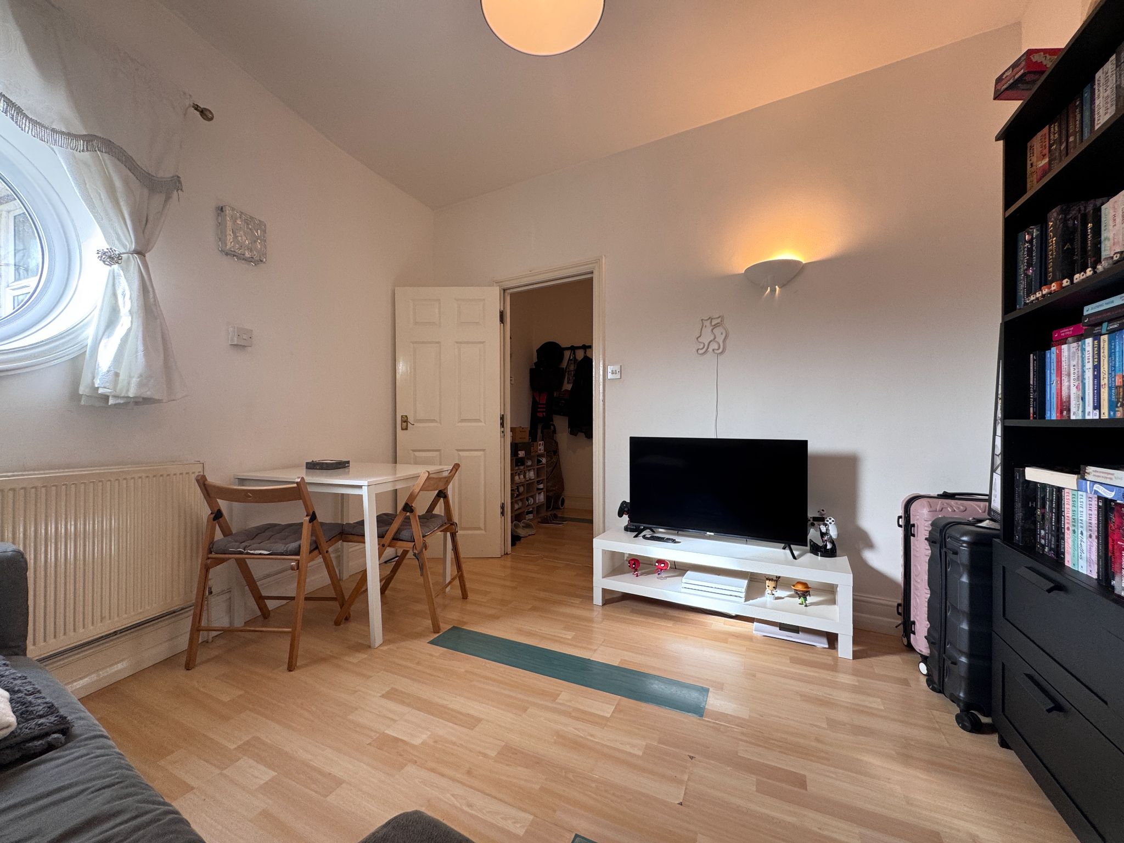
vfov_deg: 85.7
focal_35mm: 14
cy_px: 422
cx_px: 562
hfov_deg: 102.1
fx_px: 455
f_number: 2.2
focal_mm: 2.22
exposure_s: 1/99
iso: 125
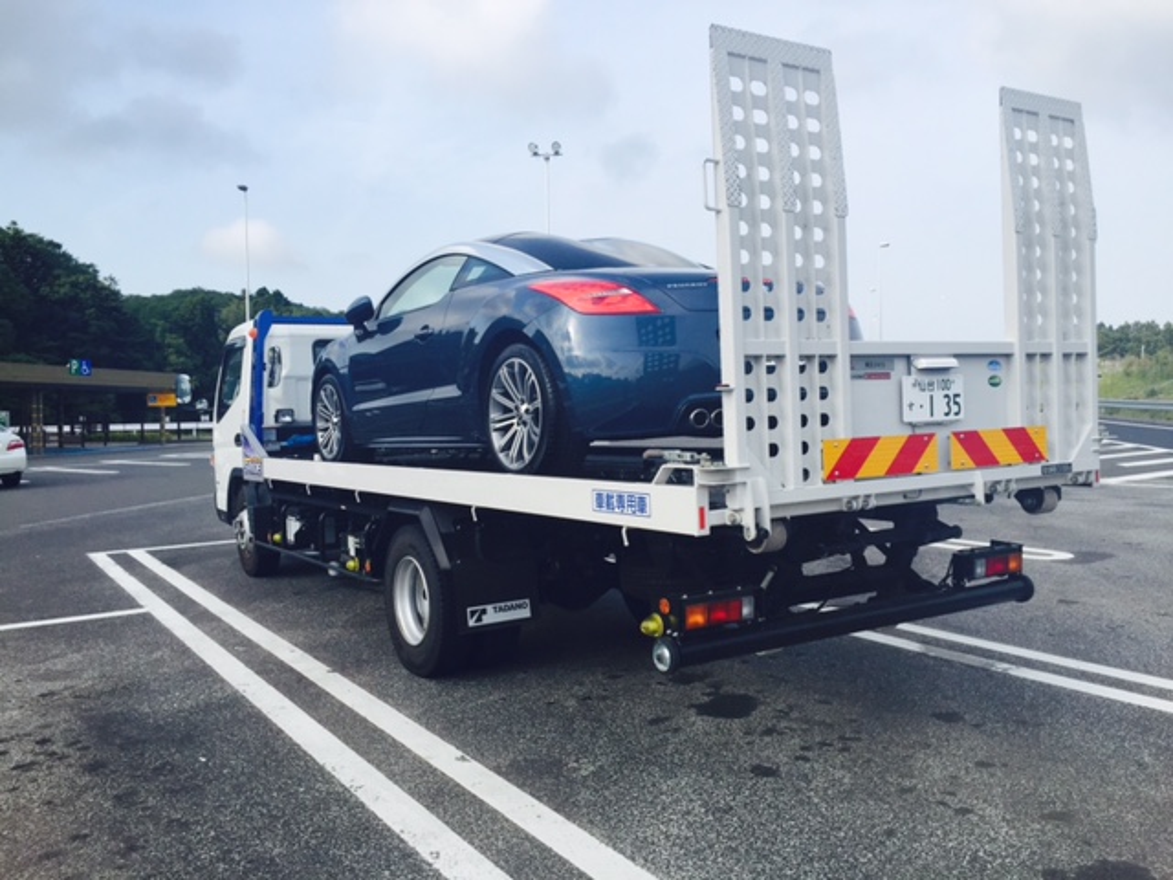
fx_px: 983
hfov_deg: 61.7
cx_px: 586
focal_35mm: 29
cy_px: 440
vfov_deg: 48.2
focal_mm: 4.15
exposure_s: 1/1464
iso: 32
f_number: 2.2
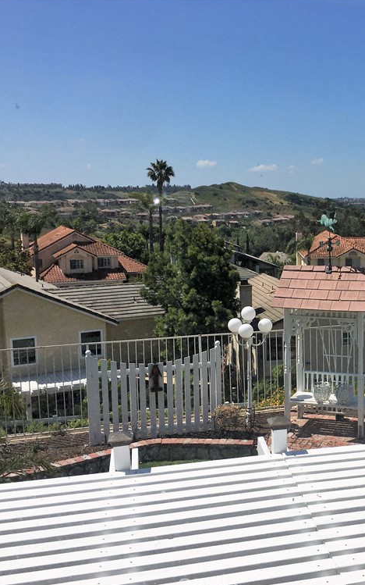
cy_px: 297
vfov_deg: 47.2
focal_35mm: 42
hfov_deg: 29.0
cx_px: 348
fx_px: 669
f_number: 2.2
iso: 25
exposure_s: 1/5495
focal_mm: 4.15
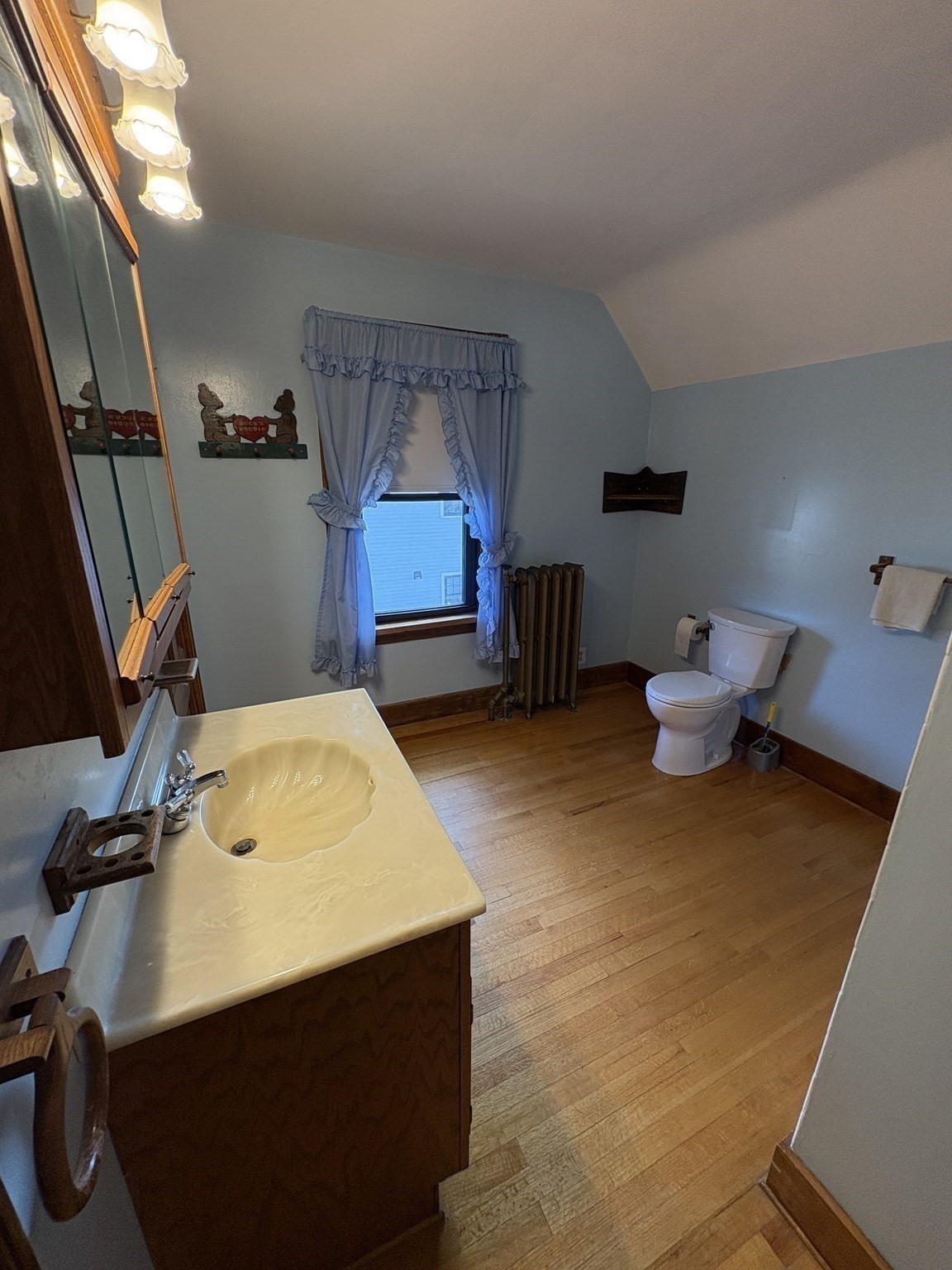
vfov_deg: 102.1
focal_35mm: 14
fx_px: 513
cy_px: 635
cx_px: 476
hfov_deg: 85.7
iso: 200
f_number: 2.2
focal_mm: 2.22
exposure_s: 1/120
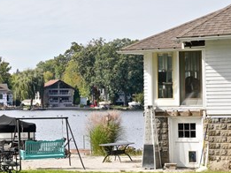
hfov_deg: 12.4
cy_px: 80
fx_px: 988
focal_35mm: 148
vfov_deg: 10.0
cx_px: -156
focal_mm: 37
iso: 1000
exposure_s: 1/2000
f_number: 8
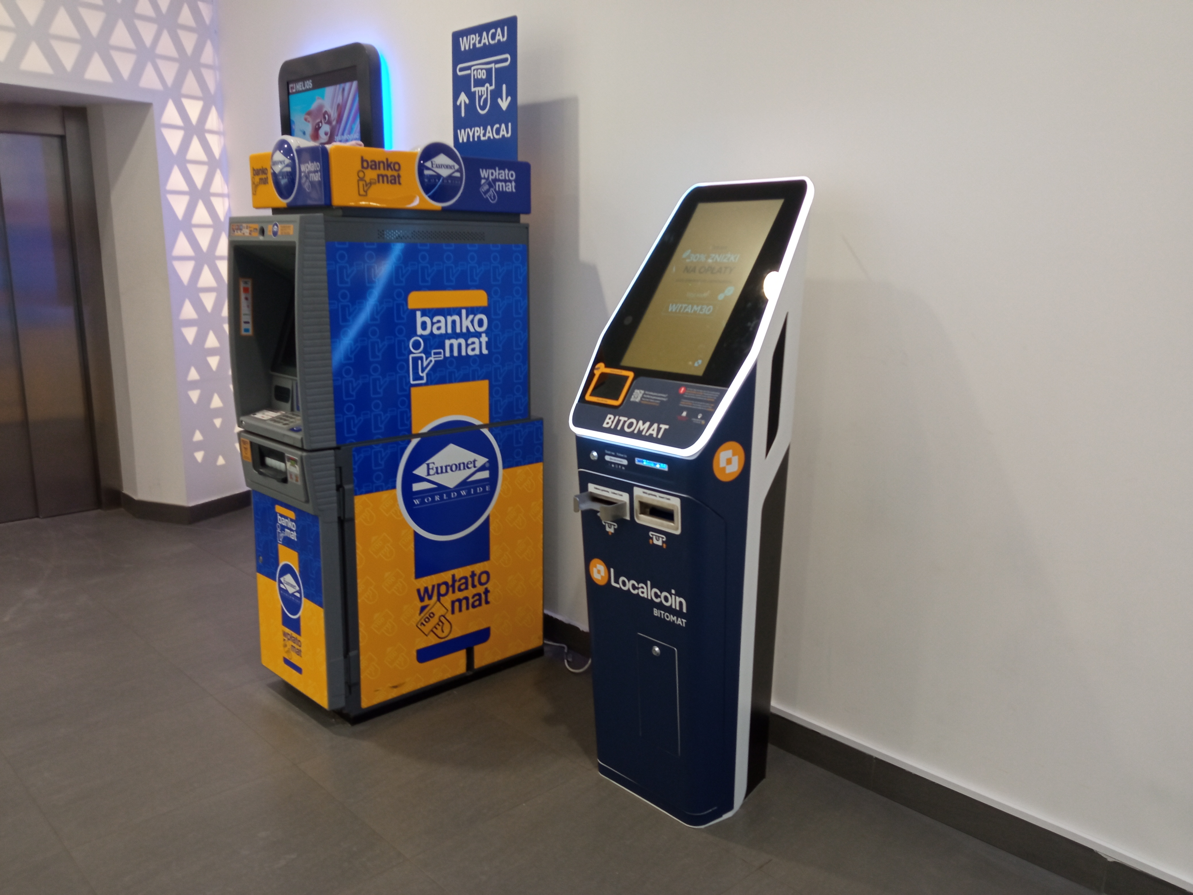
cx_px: 596
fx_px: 931
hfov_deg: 65.3
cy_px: 448
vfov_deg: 51.4
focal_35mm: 27
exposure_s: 1/33.3
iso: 284
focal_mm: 3.79
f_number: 2.2
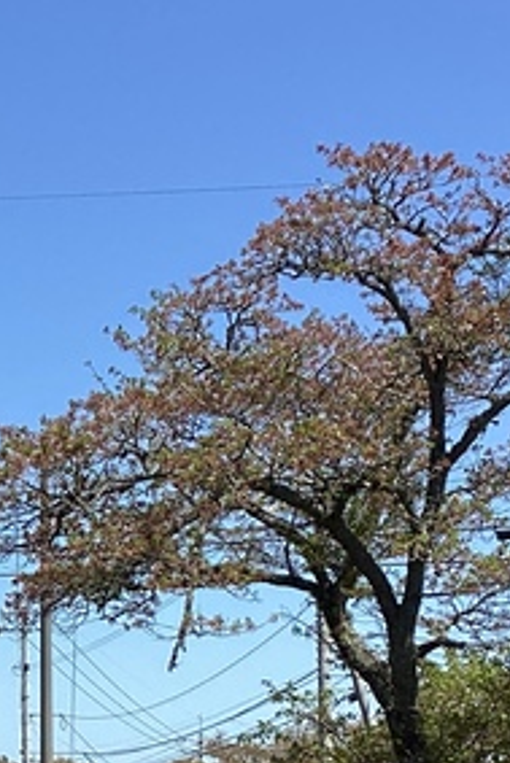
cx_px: -97
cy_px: 644
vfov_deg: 17.7
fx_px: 2419
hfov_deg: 11.8
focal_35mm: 114
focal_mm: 3.3
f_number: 2.4
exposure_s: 1/1087
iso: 25
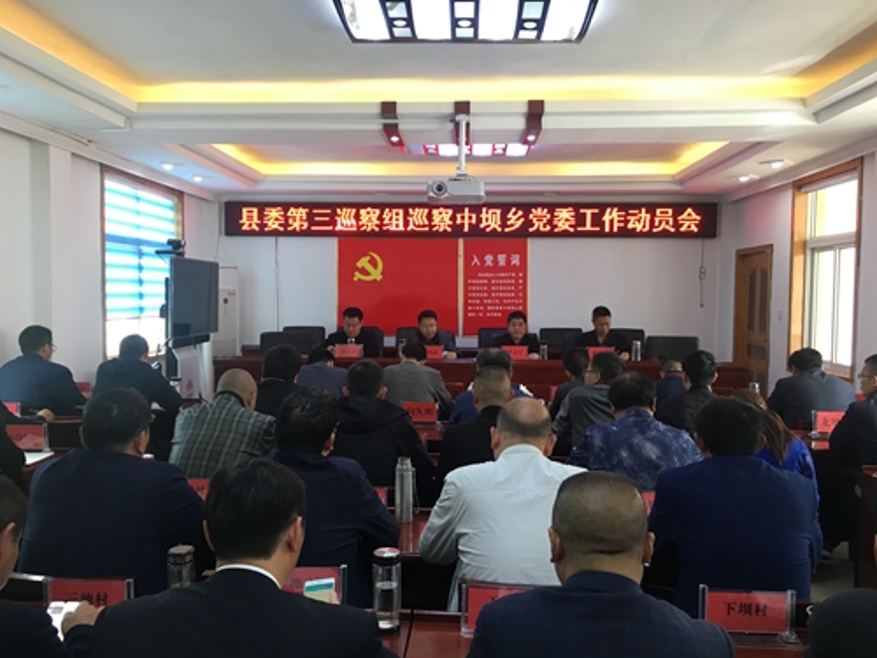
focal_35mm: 29
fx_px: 735
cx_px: 438
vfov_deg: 48.2
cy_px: 329
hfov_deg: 61.7
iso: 100
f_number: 2.2
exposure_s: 1/33
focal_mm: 4.15
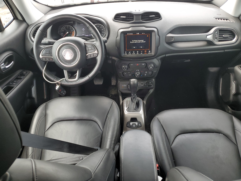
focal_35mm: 26
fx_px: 181
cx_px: 120
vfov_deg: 53.1
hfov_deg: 67.3
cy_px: 90
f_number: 1.5
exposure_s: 1/161
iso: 50
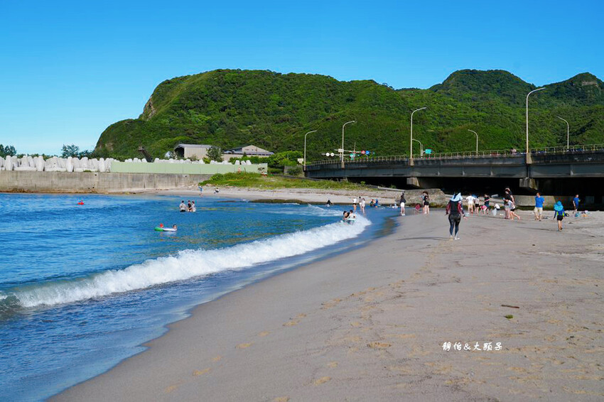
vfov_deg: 30.5
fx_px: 738
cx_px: 302
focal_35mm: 44
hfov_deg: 44.5
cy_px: 201
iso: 320
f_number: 8
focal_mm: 44
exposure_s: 1/800
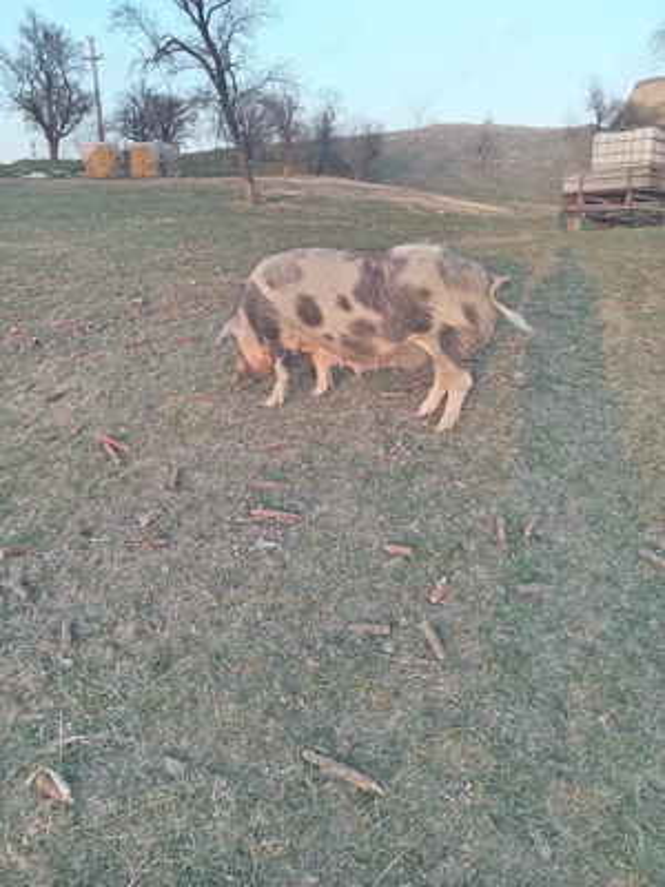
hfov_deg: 54.9
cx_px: 332
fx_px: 640
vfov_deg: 69.4
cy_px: 444
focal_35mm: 25
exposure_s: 1/33.3
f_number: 1.8
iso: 113
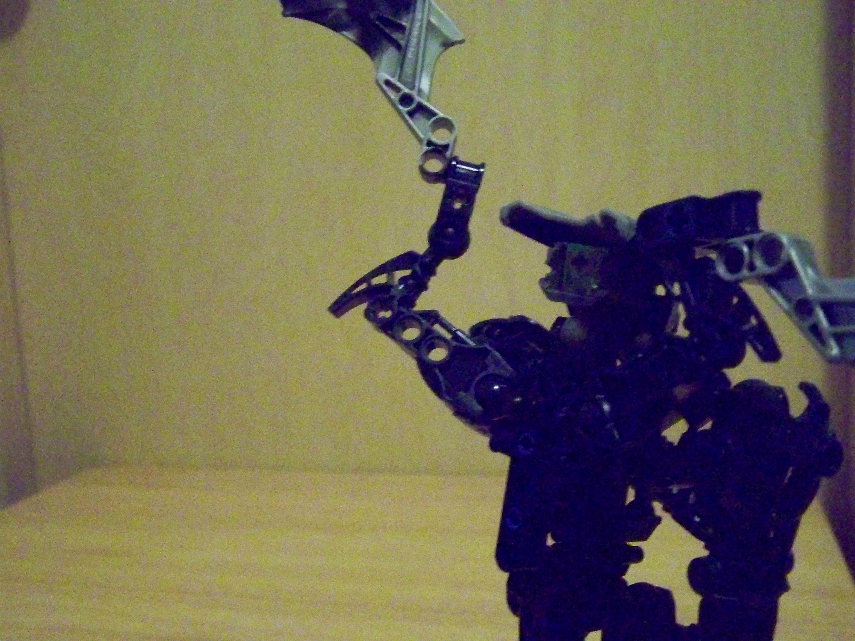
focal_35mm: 38
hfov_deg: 49.0
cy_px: 320
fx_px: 939
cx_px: 428
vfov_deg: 37.7
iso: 1600
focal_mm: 6.3
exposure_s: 1/30
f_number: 2.8
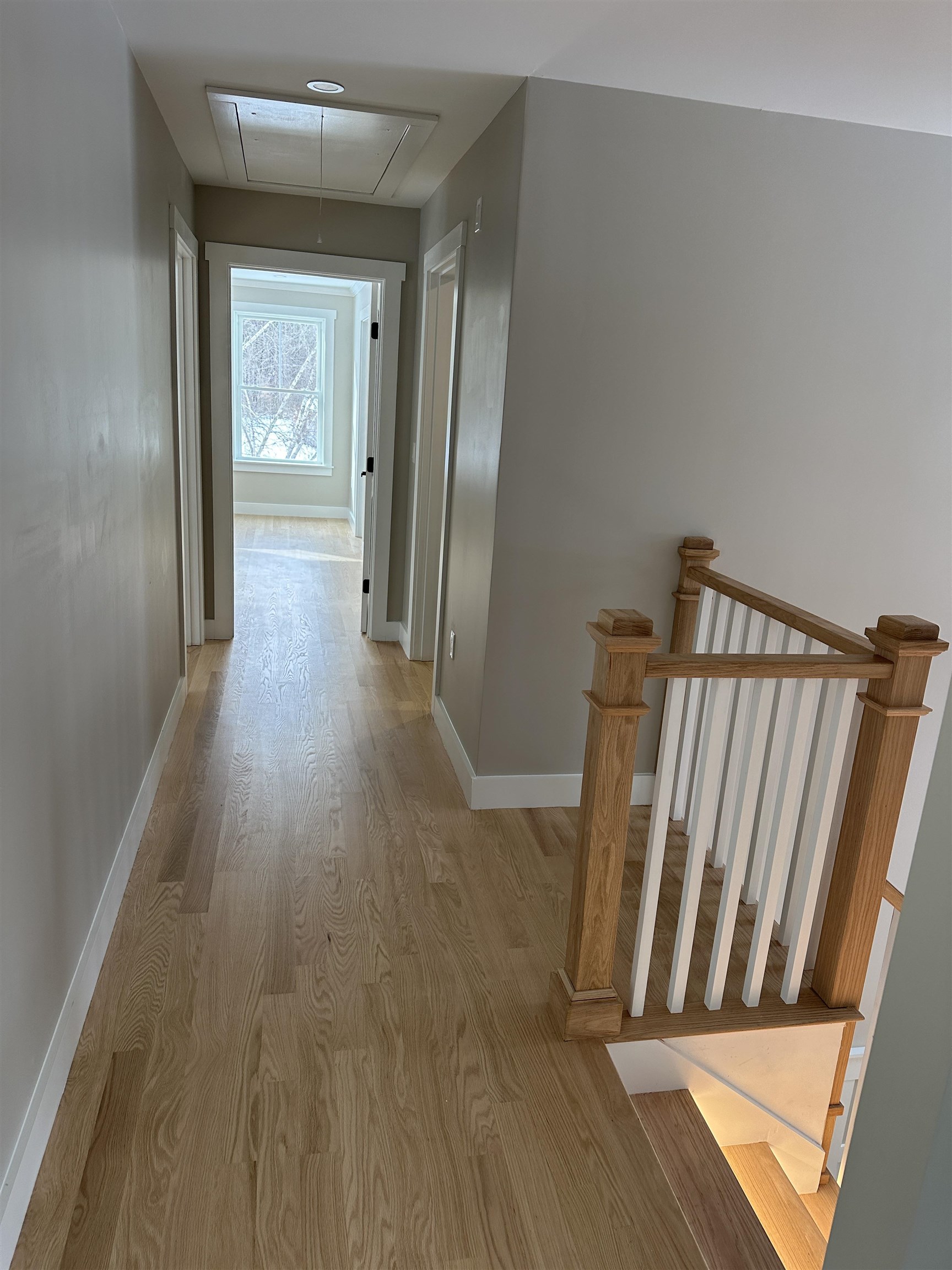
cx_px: 476
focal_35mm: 24
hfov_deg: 56.8
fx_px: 880
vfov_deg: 71.6
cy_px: 635
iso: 125
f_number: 1.78
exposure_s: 1/121
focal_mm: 6.86
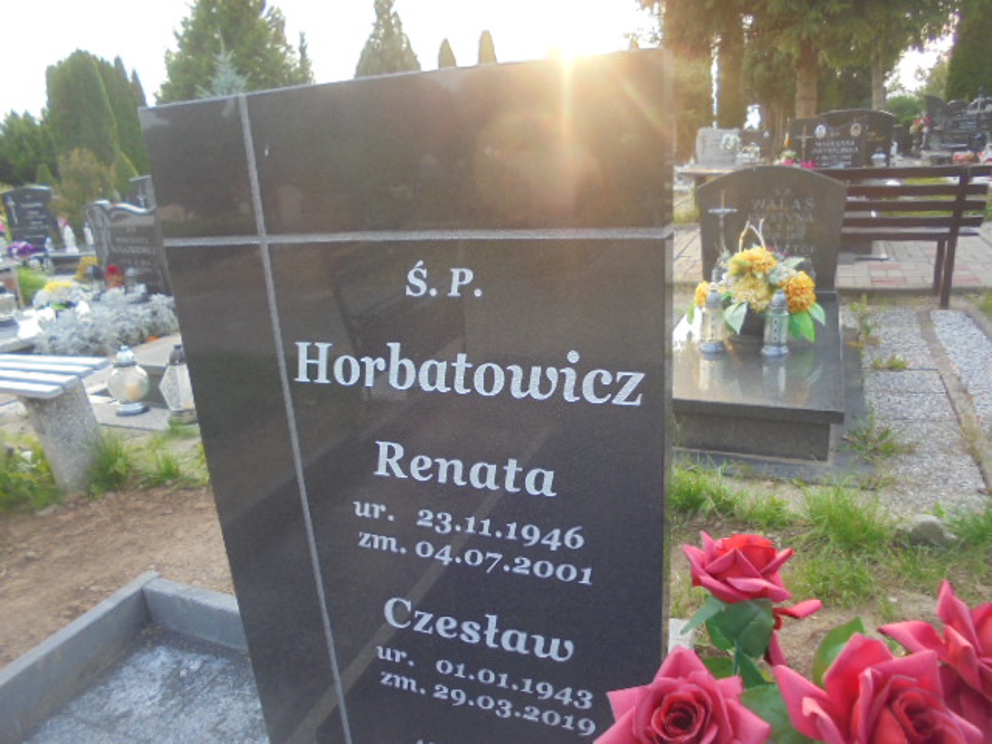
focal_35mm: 26
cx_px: 496
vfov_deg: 53.1
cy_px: 372
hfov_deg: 67.3
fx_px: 745
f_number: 3.5
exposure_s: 1/60
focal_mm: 4.6
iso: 100
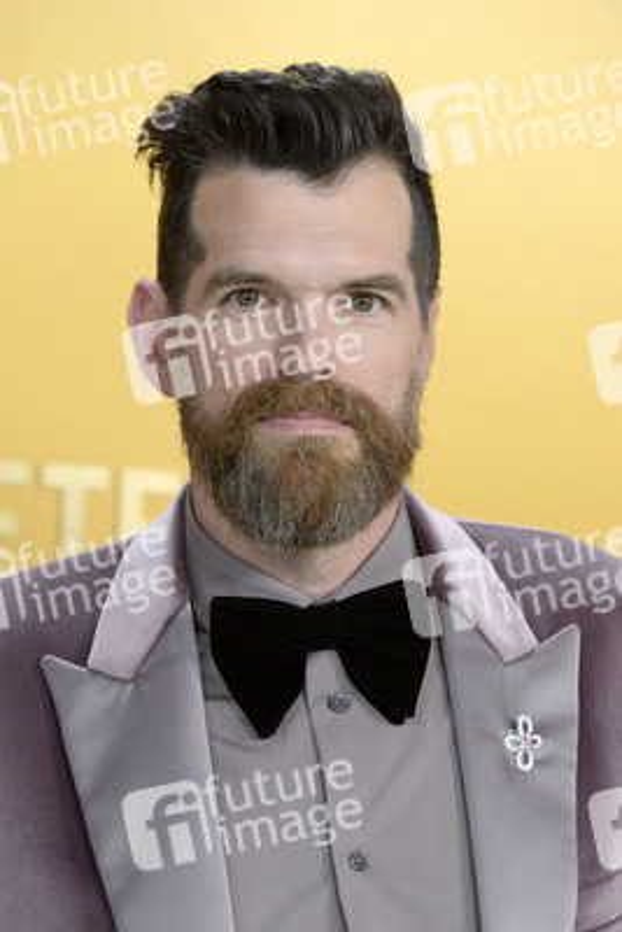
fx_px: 4790
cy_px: 466
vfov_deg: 11.1
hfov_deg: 7.4
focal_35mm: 185
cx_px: 311
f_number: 5.6
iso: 2500
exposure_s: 1/250
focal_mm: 185
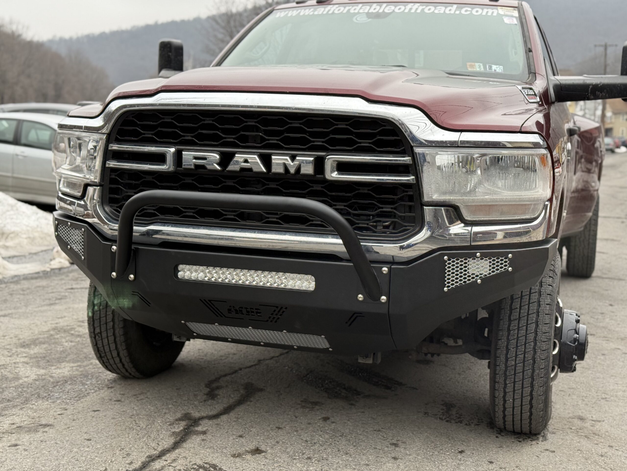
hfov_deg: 39.7
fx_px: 869
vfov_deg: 30.3
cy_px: 236
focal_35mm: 48
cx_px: 314
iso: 80
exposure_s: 1/334
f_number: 1.78
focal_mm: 6.76
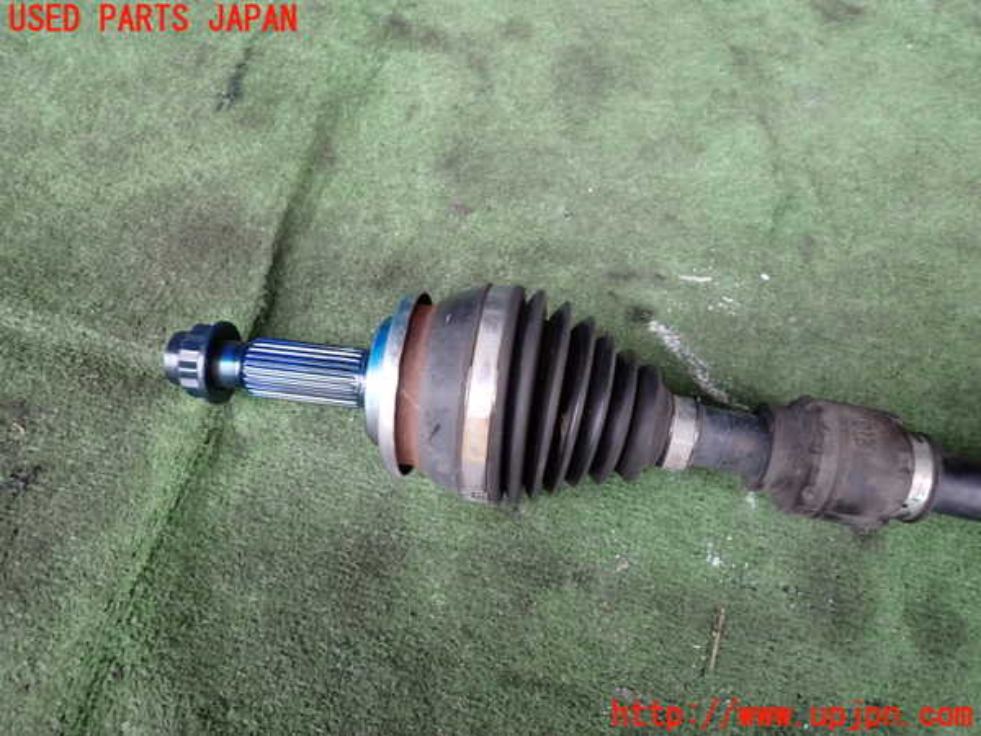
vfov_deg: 54.9
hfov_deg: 69.4
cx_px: 490
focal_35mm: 25
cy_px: 368
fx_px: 708
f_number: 2
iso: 200
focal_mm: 4.5
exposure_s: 1/100
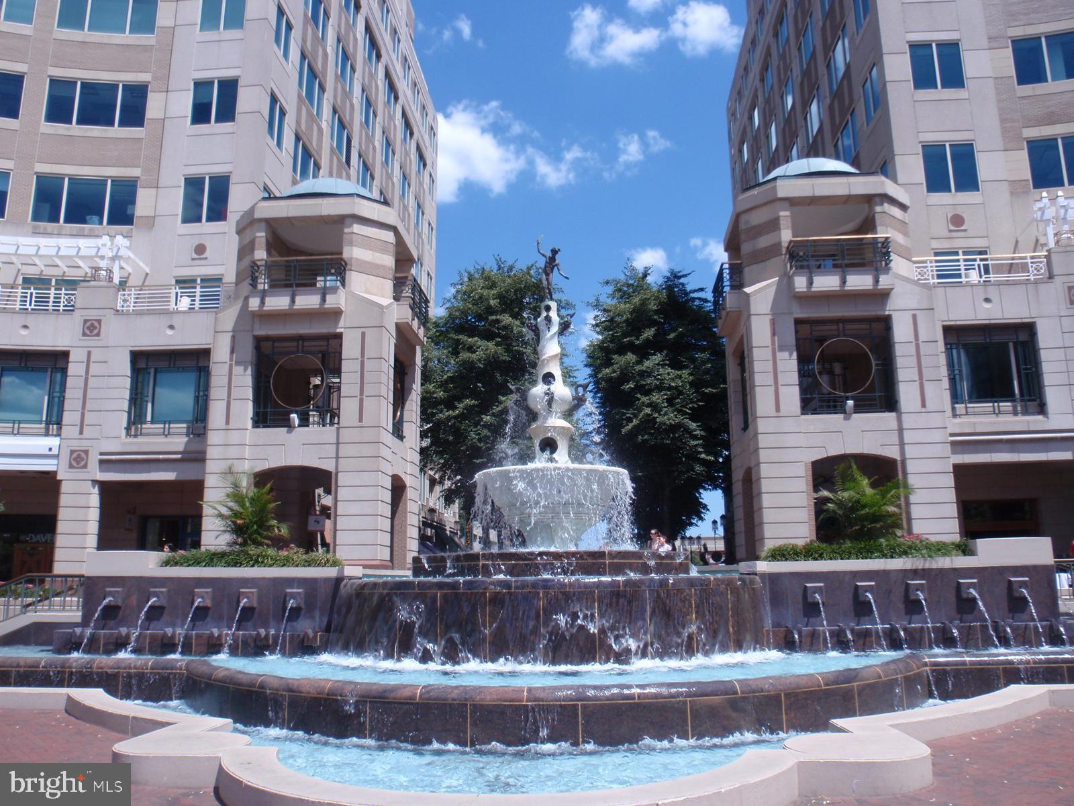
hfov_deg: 63.4
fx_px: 869
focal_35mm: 28
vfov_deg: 49.7
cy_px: 403
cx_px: 537
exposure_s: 1/125
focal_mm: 5
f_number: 8
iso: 64
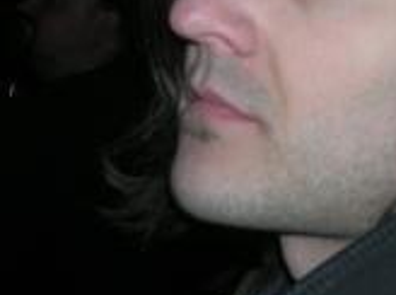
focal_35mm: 93
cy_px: 37
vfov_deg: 15.6
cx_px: 307
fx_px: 1061
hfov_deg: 20.9
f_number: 2.9
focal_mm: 5.7
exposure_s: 1/60.1
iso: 50
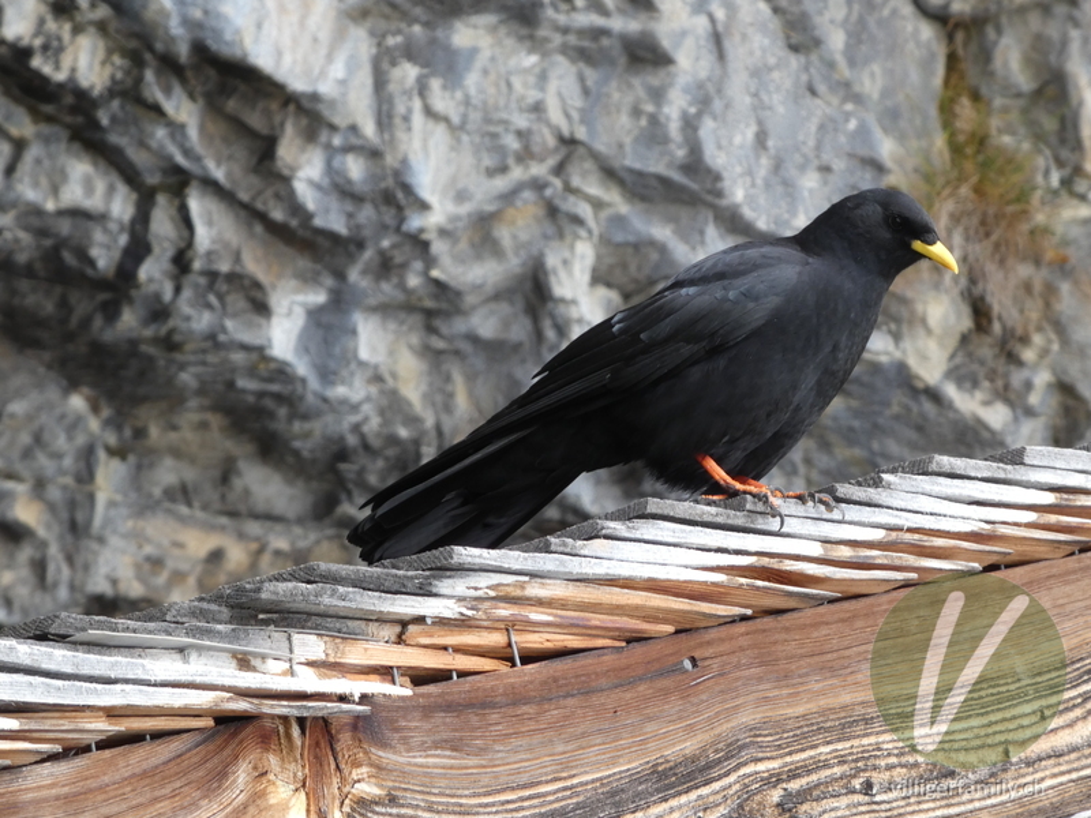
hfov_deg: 7.2
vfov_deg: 5.4
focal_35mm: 274
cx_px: 546
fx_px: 8636
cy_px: 409
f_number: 5.5
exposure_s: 1/80
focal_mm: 49.1
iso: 200
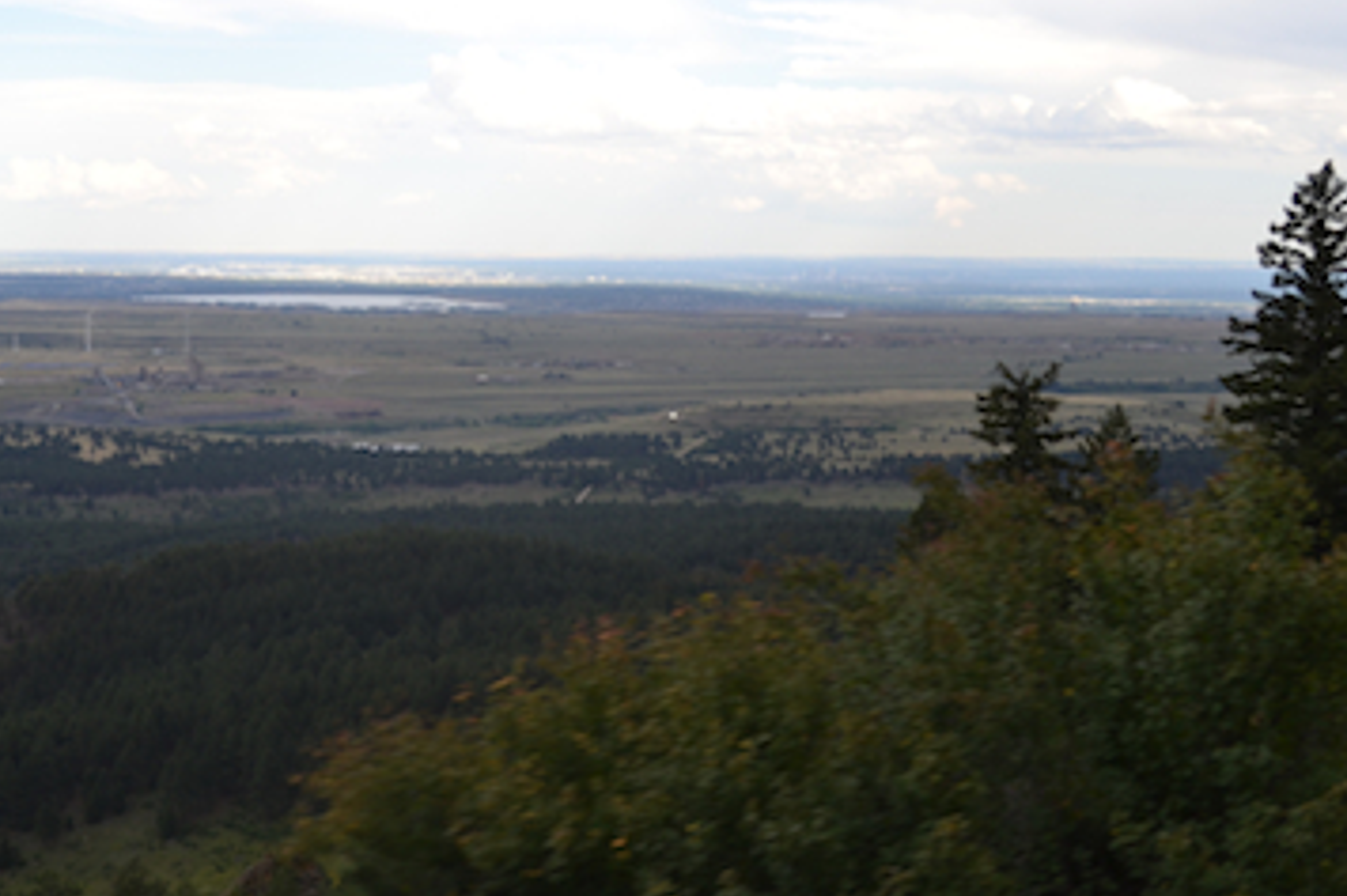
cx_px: 443
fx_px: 2206
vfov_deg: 22.9
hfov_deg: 33.6
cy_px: 301
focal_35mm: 59
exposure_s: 1/125
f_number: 5.6
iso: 100
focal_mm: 28
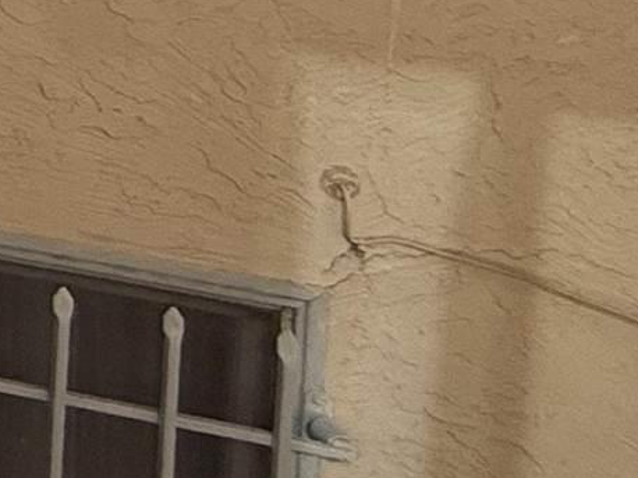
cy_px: -843
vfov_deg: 11.4
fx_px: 1732
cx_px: -1269
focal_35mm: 94
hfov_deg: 11.5
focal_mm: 2.22
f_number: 2.2
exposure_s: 1/2841
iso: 50
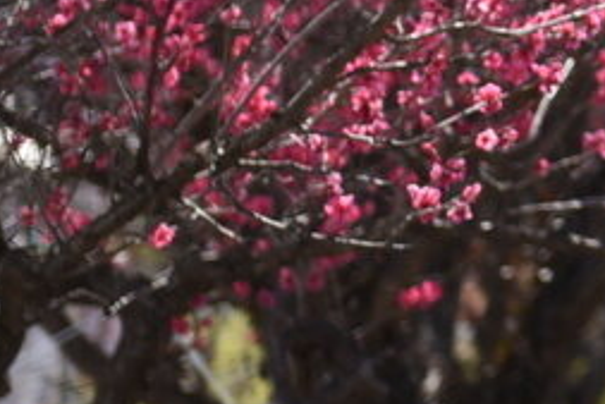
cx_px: 1198
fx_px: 6507
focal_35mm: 387
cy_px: -54
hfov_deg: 5.2
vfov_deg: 3.6
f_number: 3.2
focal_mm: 70
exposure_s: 1/4000
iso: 360
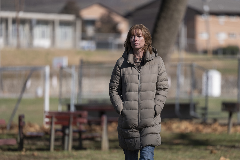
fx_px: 1867
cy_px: 80
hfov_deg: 7.4
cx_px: 120
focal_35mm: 280
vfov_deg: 4.9
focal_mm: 280
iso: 400
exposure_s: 1/4000
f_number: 4
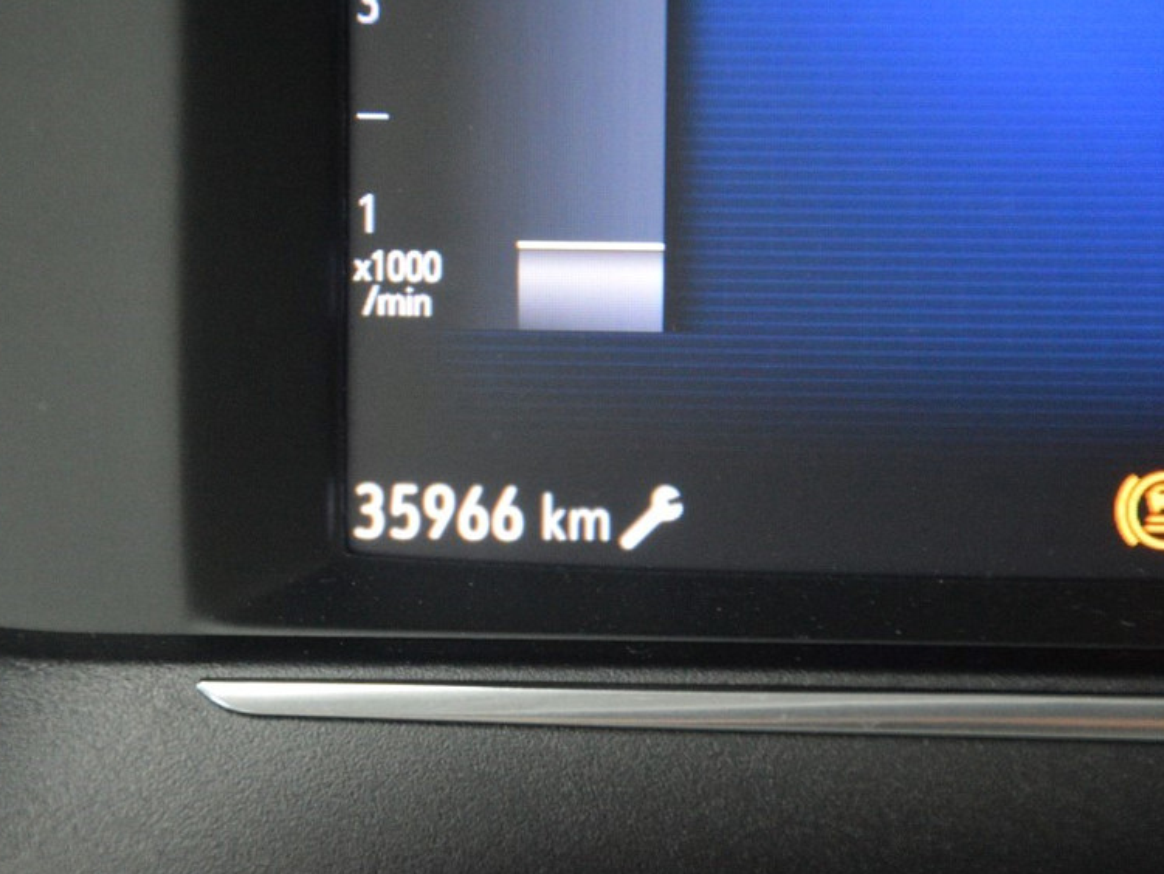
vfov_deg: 4.1
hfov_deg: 5.4
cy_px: 467
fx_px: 12234
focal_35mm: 364
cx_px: 560
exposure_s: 1/125
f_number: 6.3
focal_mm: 185
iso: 4500
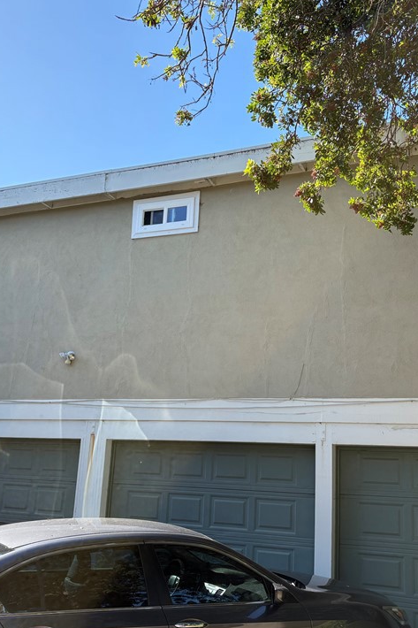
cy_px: 323
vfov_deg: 49.6
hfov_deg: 34.2
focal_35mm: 39
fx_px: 680
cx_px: 201
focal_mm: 5.96
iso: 64
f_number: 1.6
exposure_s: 1/1901
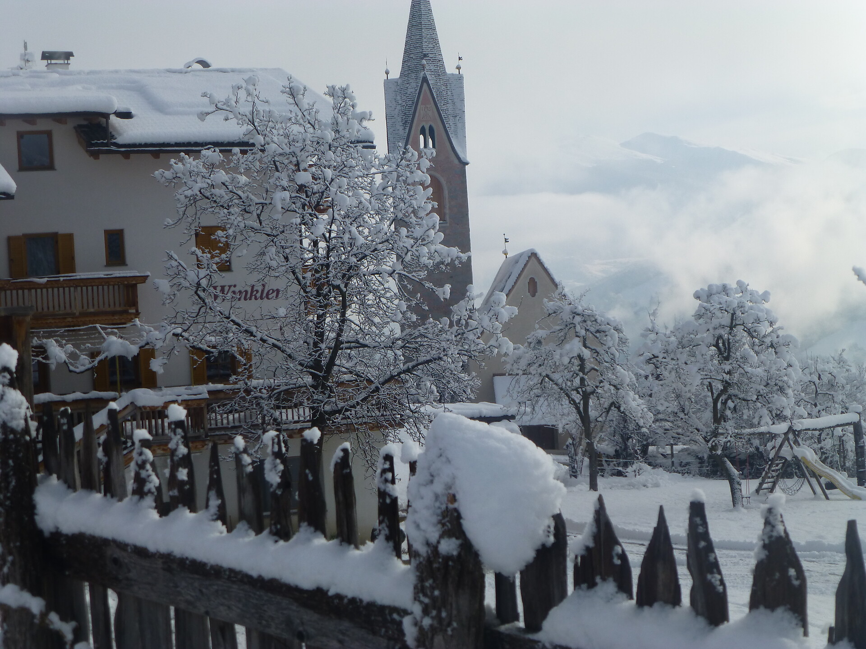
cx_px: 433
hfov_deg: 27.8
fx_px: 1751
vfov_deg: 21.0
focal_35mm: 70
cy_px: 324
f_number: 5
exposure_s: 1/1000
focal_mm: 12.5
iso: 100
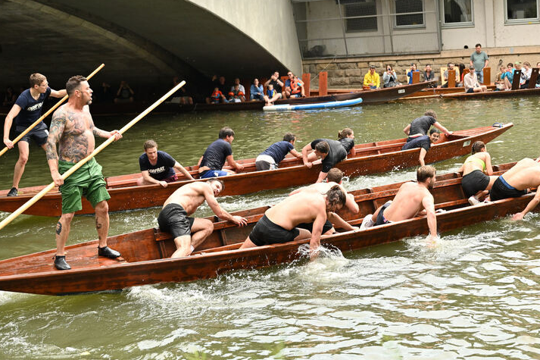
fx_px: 960
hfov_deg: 31.2
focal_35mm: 64
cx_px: 360
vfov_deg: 21.2
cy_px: 136
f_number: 3.5
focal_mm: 38
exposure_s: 1/1000
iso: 400
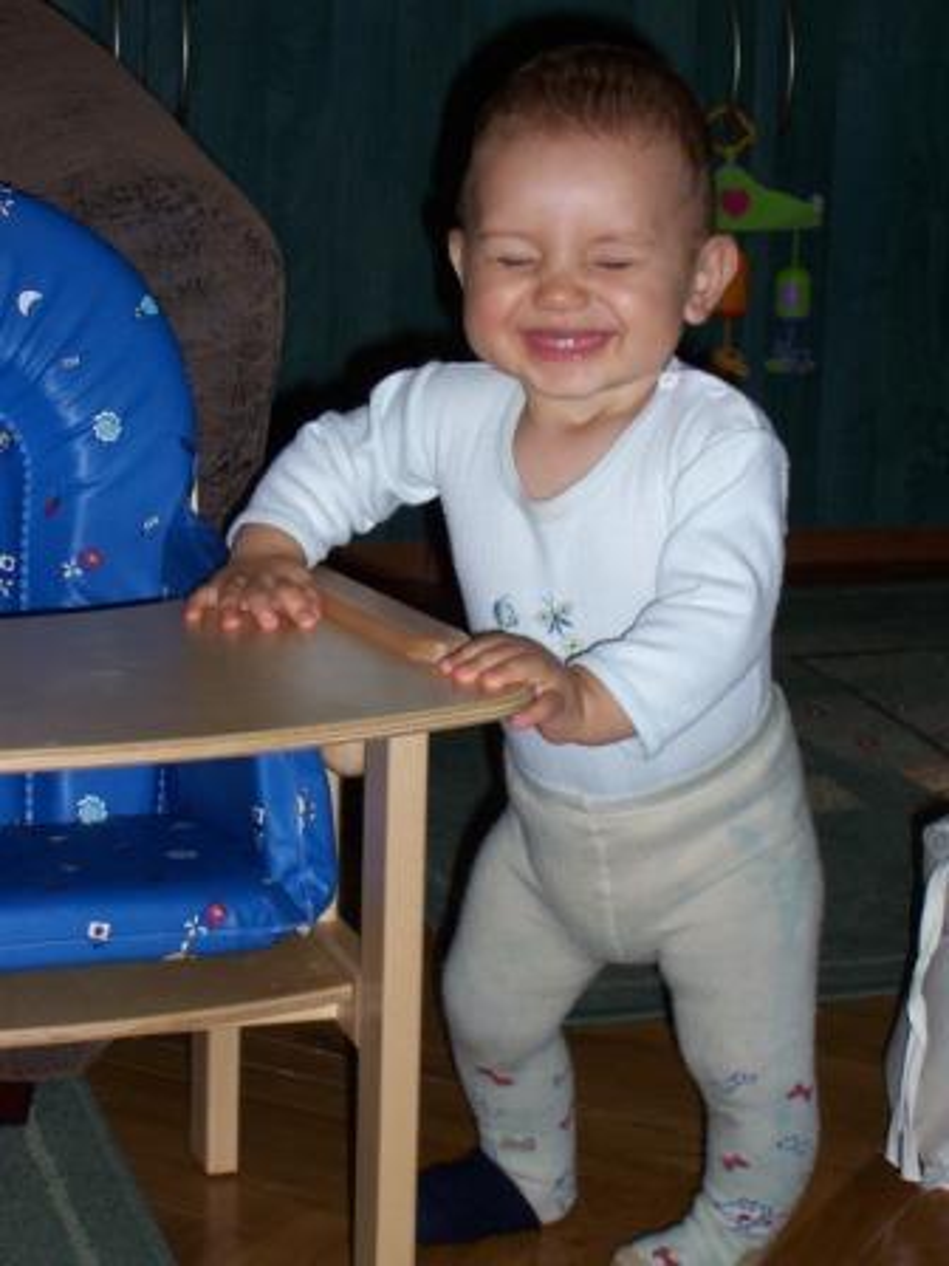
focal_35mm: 82
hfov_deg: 18.0
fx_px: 2997
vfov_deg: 23.8
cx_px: 474
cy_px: 633
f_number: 4.1
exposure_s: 1/90
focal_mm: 13.5
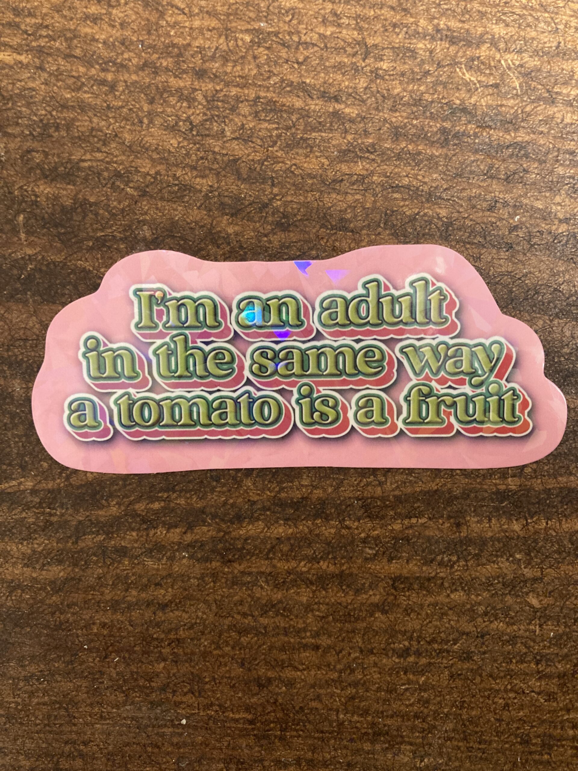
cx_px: 289
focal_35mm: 28
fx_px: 623
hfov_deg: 49.7
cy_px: 386
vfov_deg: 63.4
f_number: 1.8
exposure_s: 1/25
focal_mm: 3.99
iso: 400
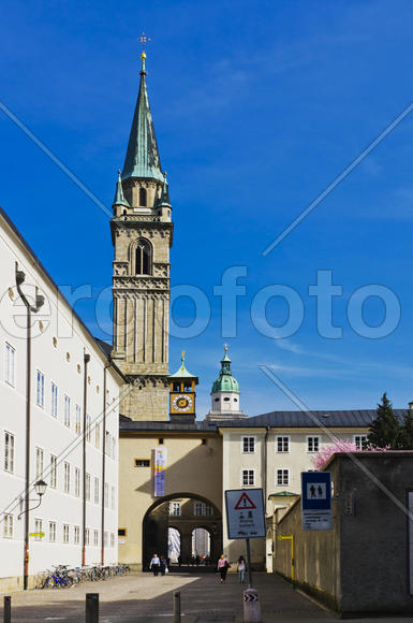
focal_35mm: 42
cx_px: 206
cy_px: 312
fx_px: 725
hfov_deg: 31.8
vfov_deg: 46.5
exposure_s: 1/350
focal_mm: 28
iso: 100
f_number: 9.5
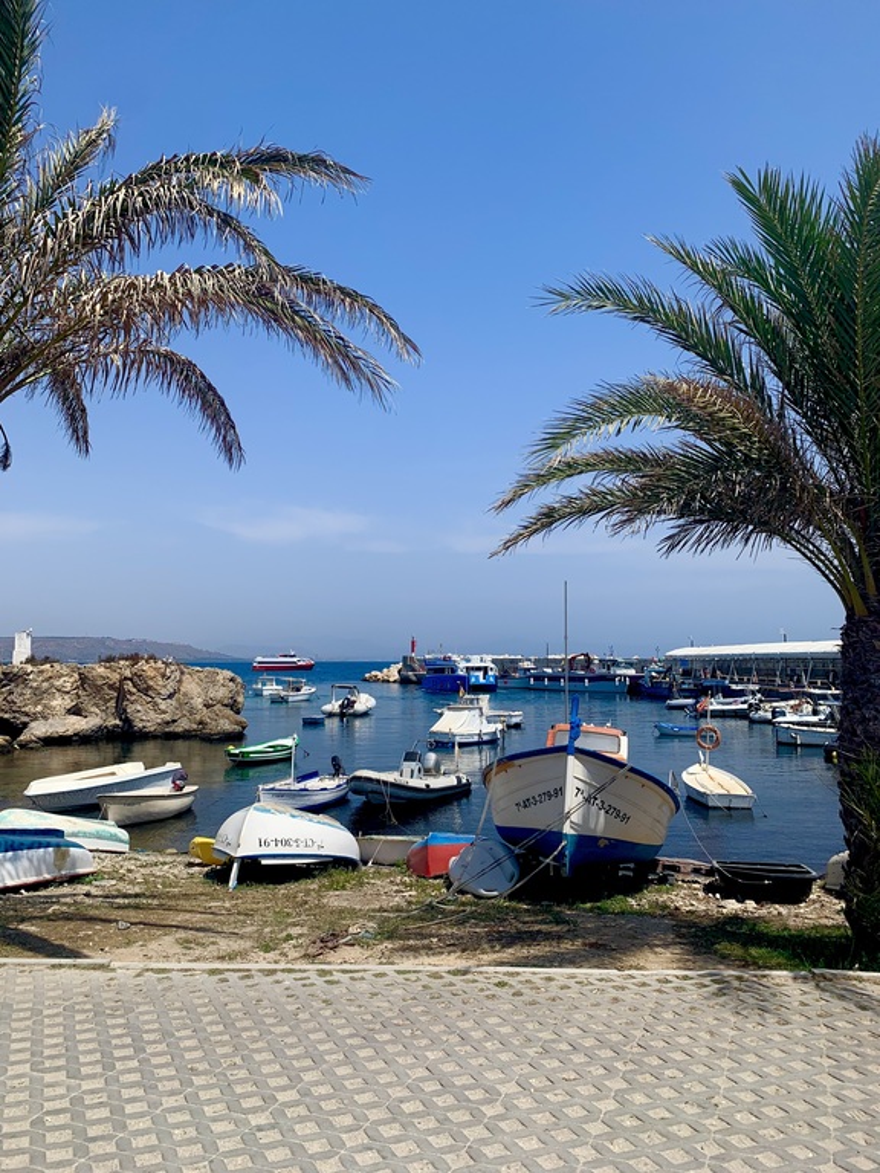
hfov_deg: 53.1
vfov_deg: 67.3
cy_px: 586
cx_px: 440
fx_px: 881
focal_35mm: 26
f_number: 1.8
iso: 25
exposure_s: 1/3185
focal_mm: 4.25
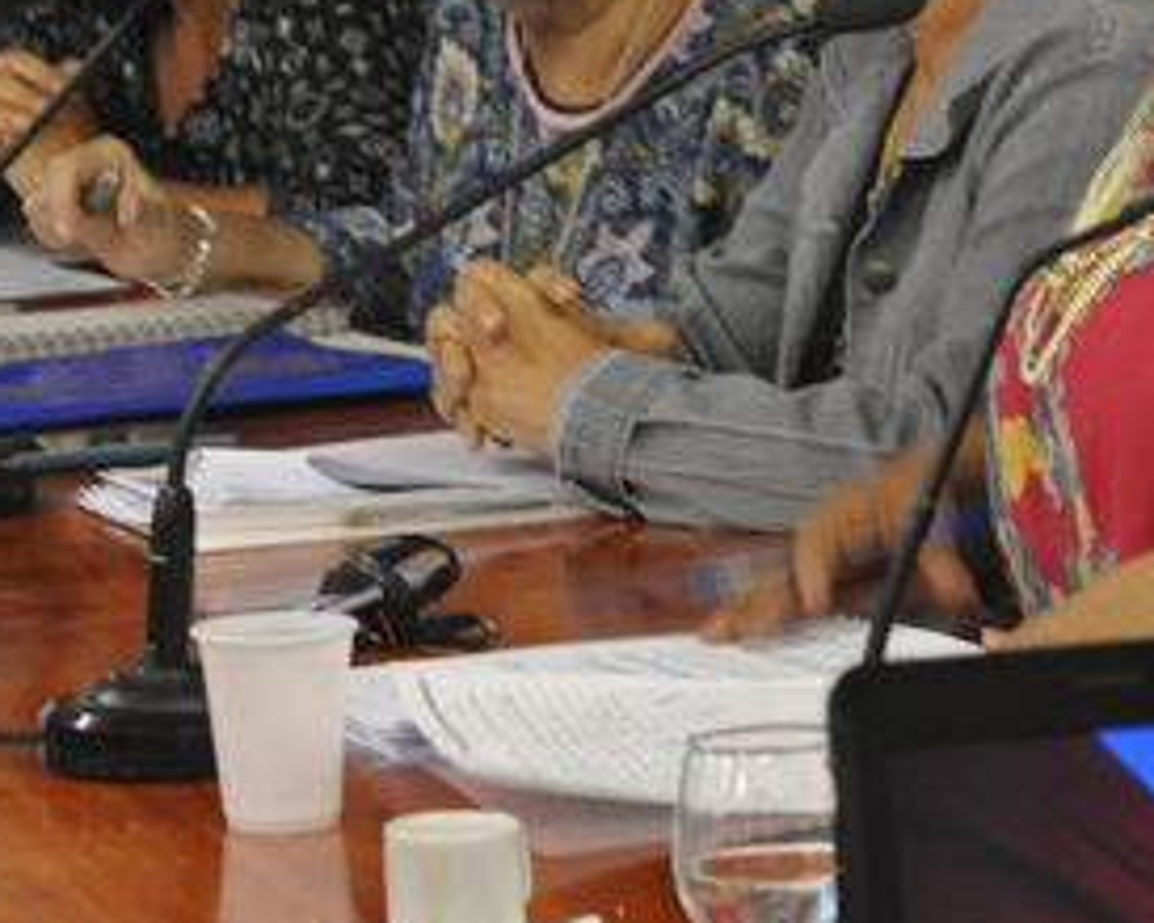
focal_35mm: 281
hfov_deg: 6.9
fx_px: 9602
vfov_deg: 5.5
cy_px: -46
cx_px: 503
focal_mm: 75
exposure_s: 1/30
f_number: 5.3
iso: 1600
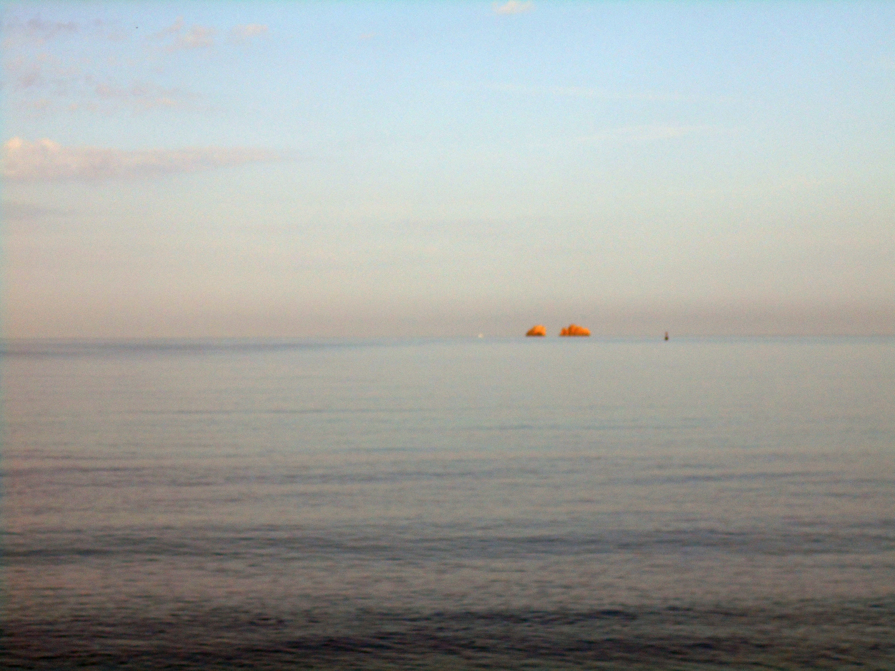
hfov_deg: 20.0
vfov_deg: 15.1
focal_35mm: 98
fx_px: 2534
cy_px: 336
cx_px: 448
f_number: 5.5
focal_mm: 17.6
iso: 80
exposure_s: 1/800
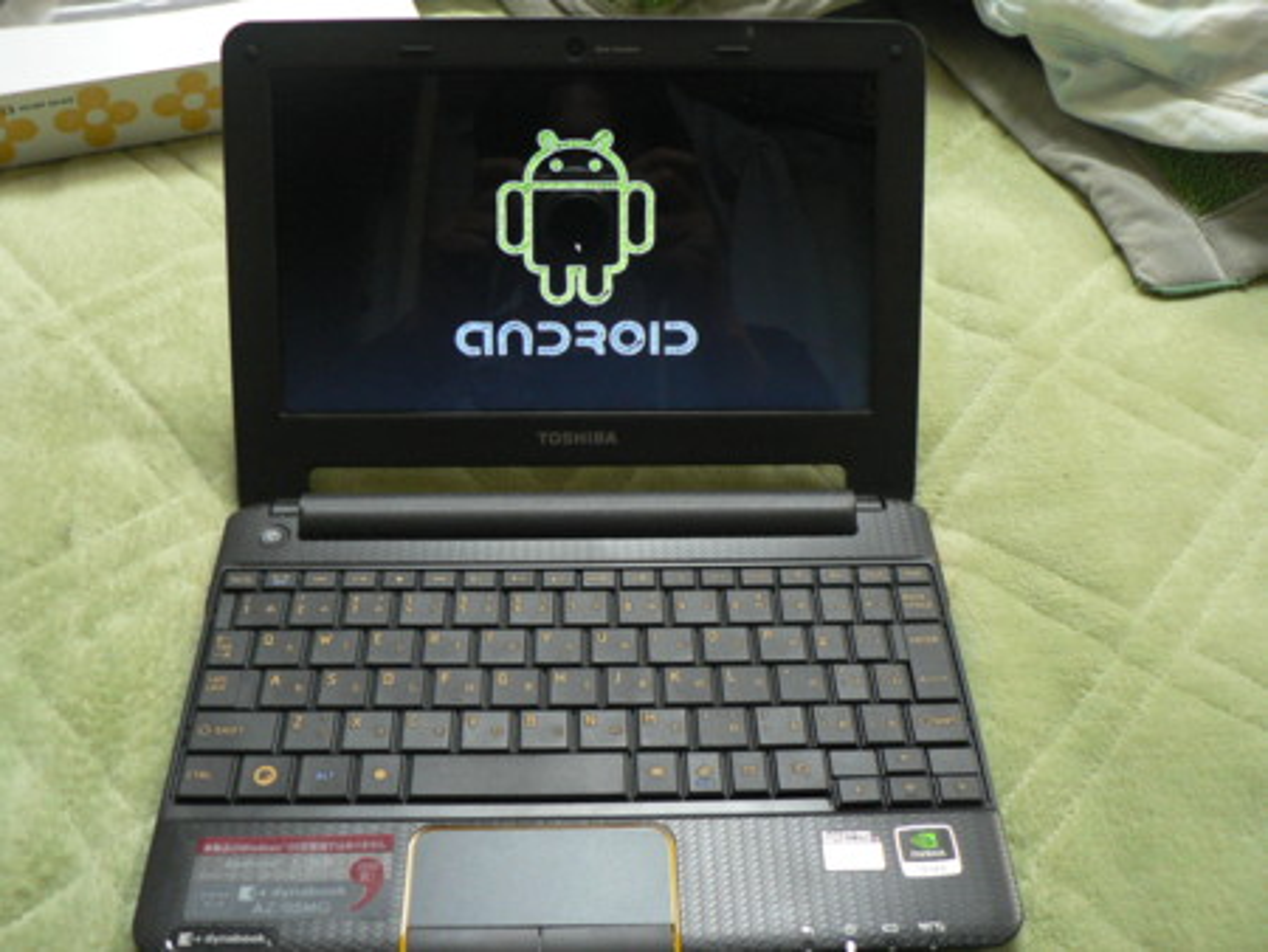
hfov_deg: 51.3
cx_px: 634
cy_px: 476
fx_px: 1319
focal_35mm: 36
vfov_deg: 39.7
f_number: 2.8
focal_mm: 6
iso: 200
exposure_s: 1/10
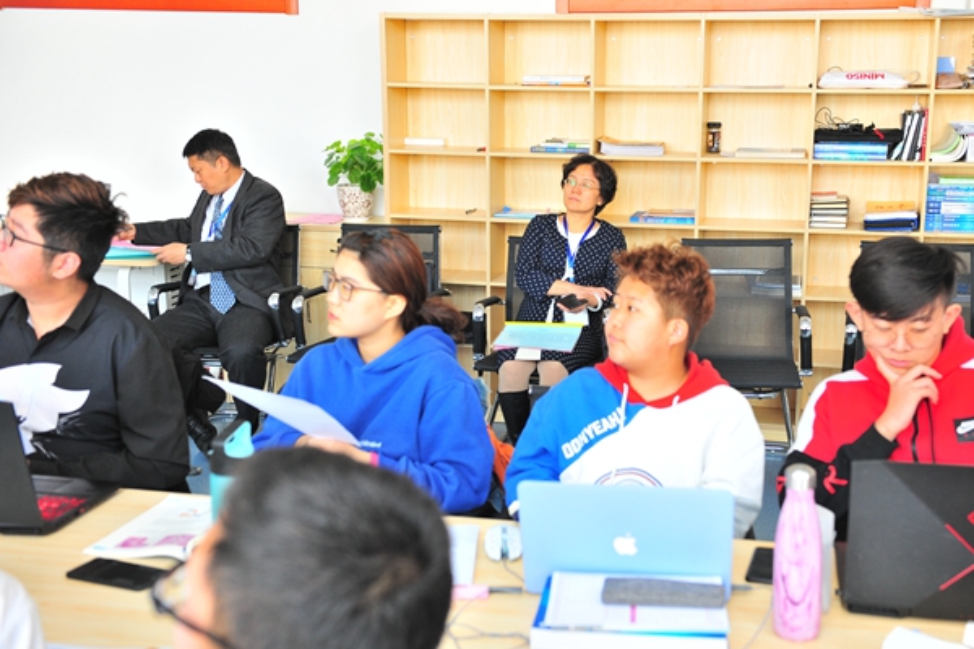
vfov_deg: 33.4
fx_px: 1082
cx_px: 487
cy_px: 324
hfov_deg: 48.5
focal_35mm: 40
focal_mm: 40
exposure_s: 1/125
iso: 800
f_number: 4
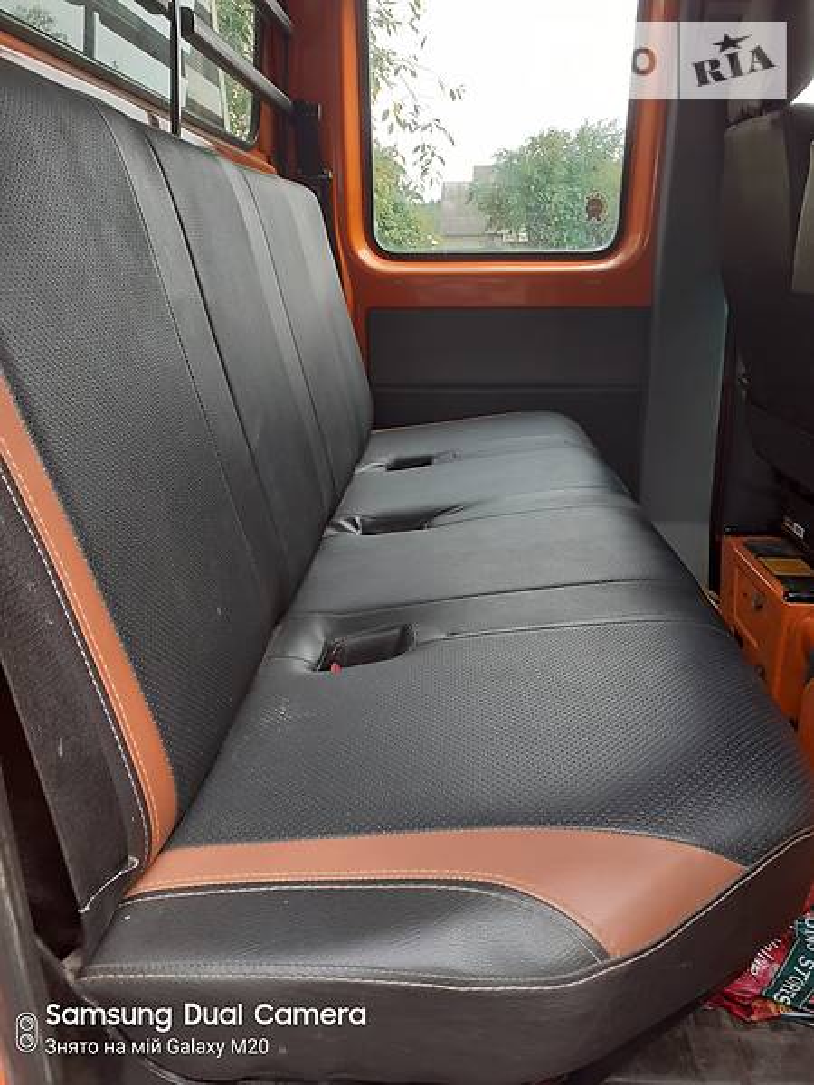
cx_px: 407
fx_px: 847
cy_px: 542
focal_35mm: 27
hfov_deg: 51.4
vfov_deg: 65.3
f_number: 1.9
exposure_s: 1/107
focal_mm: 3.6
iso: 40
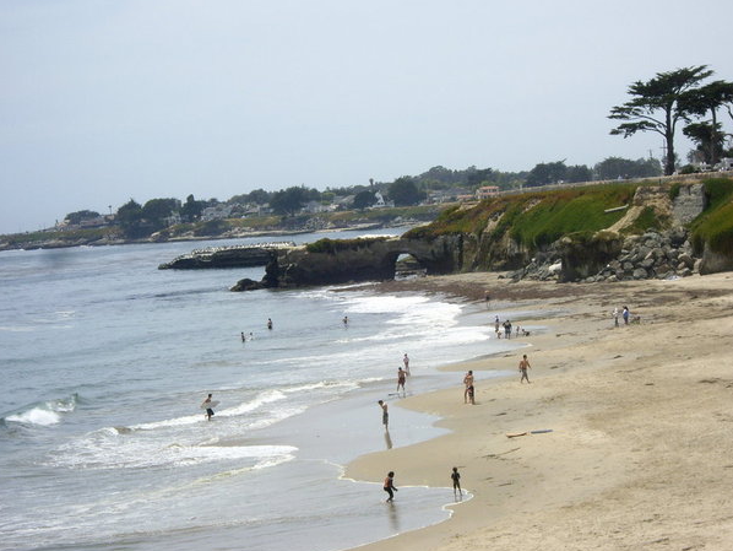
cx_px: 349
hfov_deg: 16.1
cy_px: 271
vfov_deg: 12.2
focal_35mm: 122
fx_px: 2584
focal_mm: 18.6
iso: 100
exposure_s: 1/320
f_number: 8.3
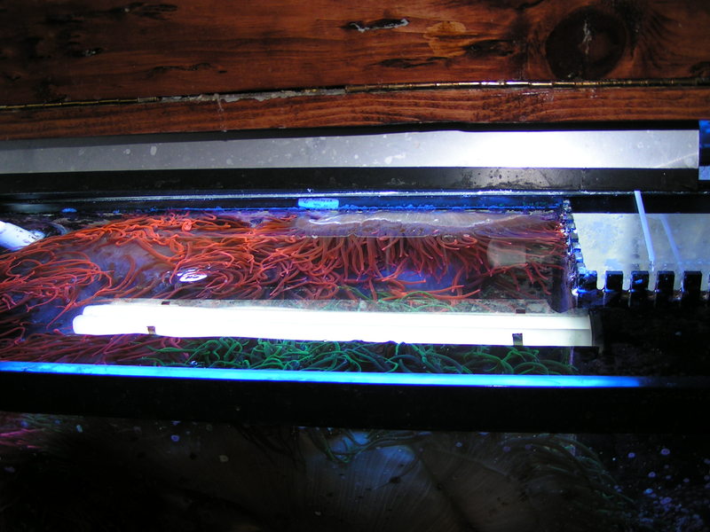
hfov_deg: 49.0
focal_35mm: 38
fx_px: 779
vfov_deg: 37.7
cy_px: 266
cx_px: 355
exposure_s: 1/50
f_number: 2.8
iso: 50
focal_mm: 5.8
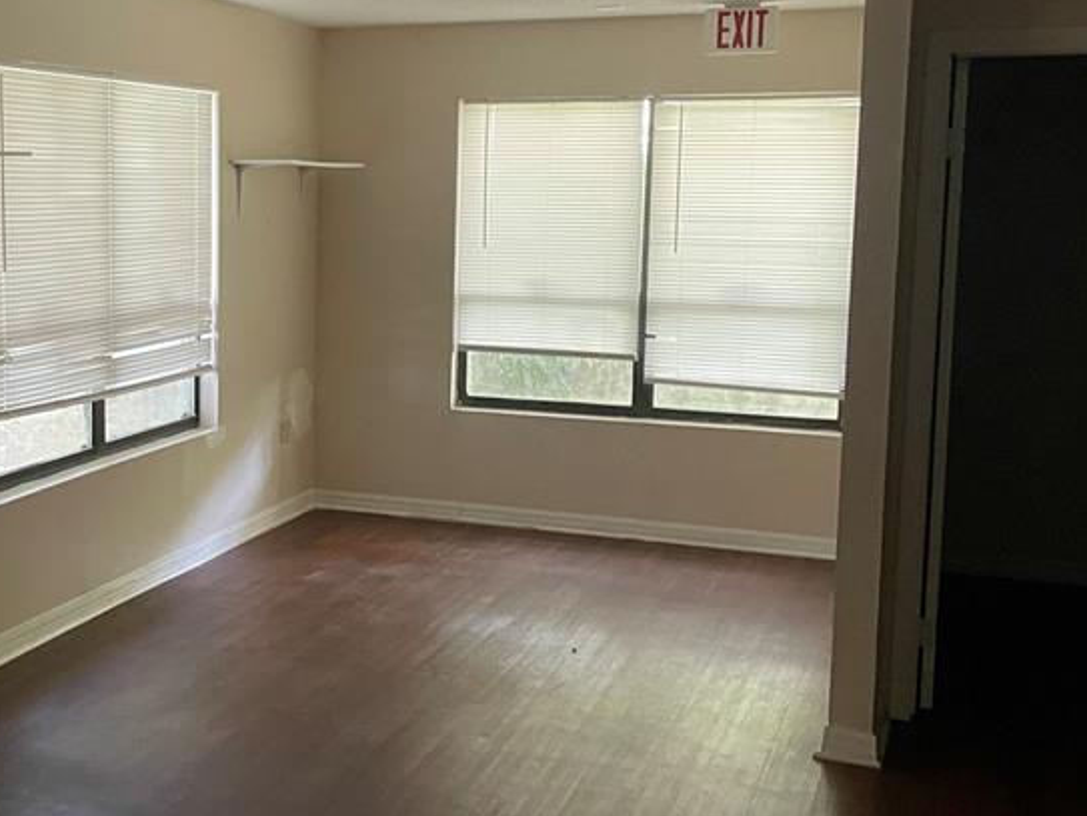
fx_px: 1540
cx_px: 244
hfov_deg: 37.7
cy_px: 368
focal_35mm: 49
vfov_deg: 29.7
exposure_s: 1/40
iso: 640
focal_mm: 4.2
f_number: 1.6
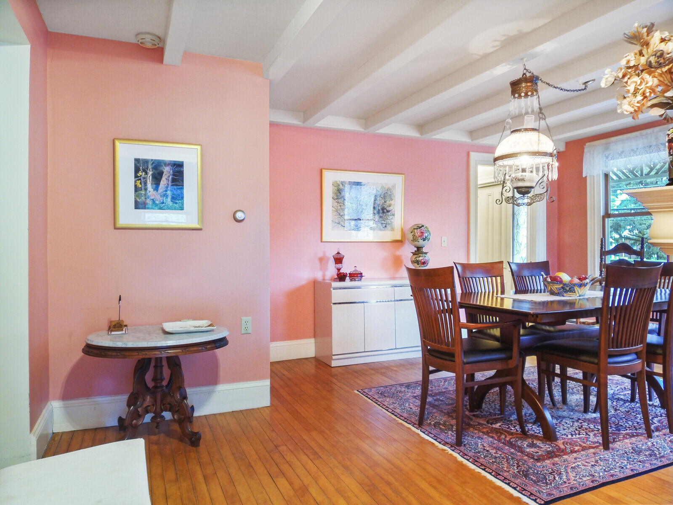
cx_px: 336
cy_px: 252
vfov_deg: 61.1
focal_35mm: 22
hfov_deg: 76.4
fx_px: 428
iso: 200
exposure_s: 1/60
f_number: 2.8
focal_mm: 4.1
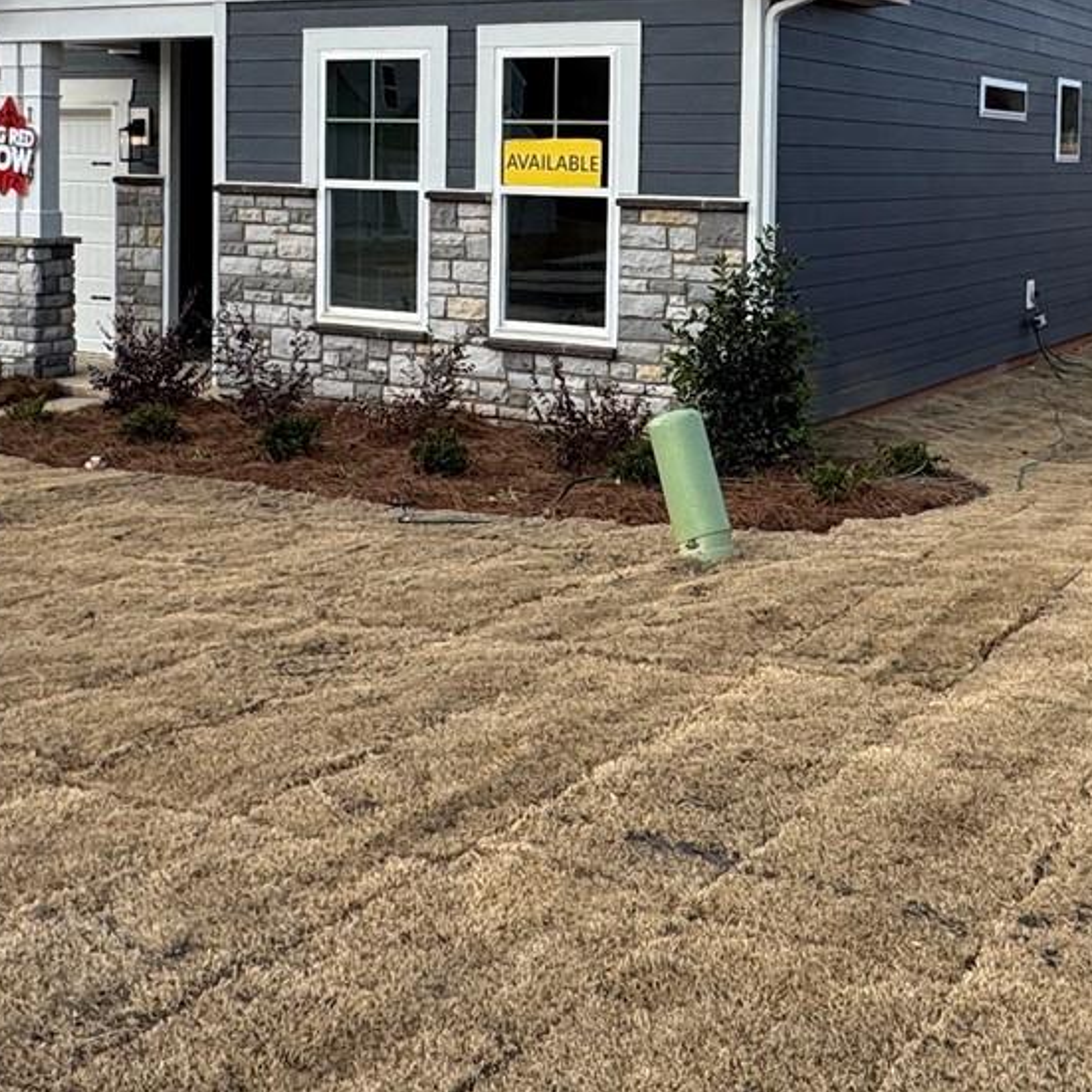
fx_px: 1642
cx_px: 733
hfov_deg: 36.4
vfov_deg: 35.5
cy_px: 206
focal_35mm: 46
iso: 50
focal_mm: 2.22
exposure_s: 1/756
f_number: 2.2
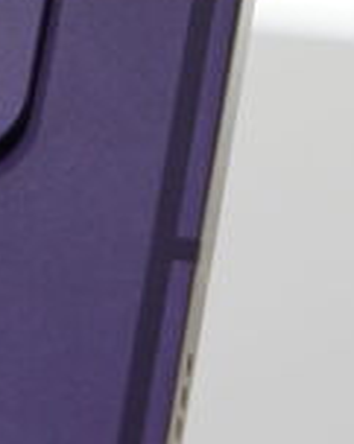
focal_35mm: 266
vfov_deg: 7.3
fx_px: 3494
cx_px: -459
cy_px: 133
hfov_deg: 5.6
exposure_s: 1/160
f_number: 8
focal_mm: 70
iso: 3200
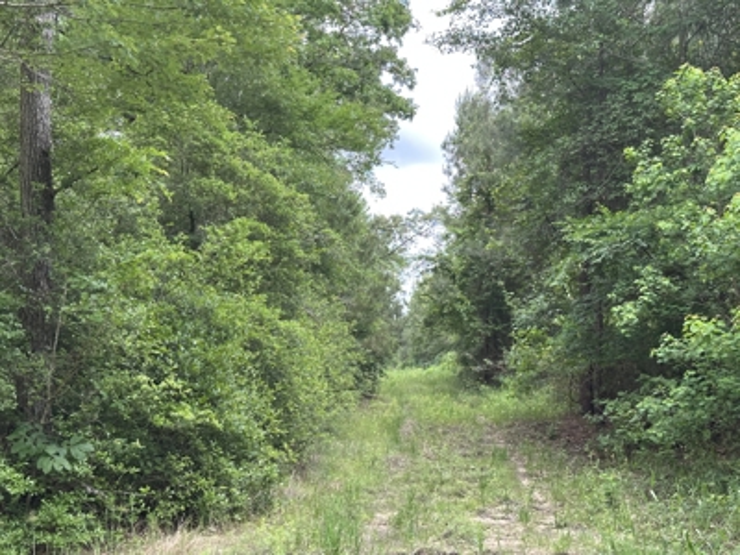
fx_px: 1026
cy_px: 278
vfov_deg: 30.3
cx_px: 370
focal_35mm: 48
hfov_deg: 39.7
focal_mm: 6.86
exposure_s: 1/373
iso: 64
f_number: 1.78
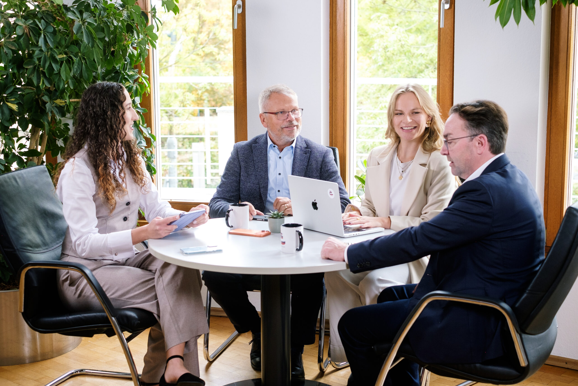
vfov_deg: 25.5
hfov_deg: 37.5
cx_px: 289
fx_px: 851
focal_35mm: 53
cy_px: 193
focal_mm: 35
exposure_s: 1/125
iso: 800
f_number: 2.8
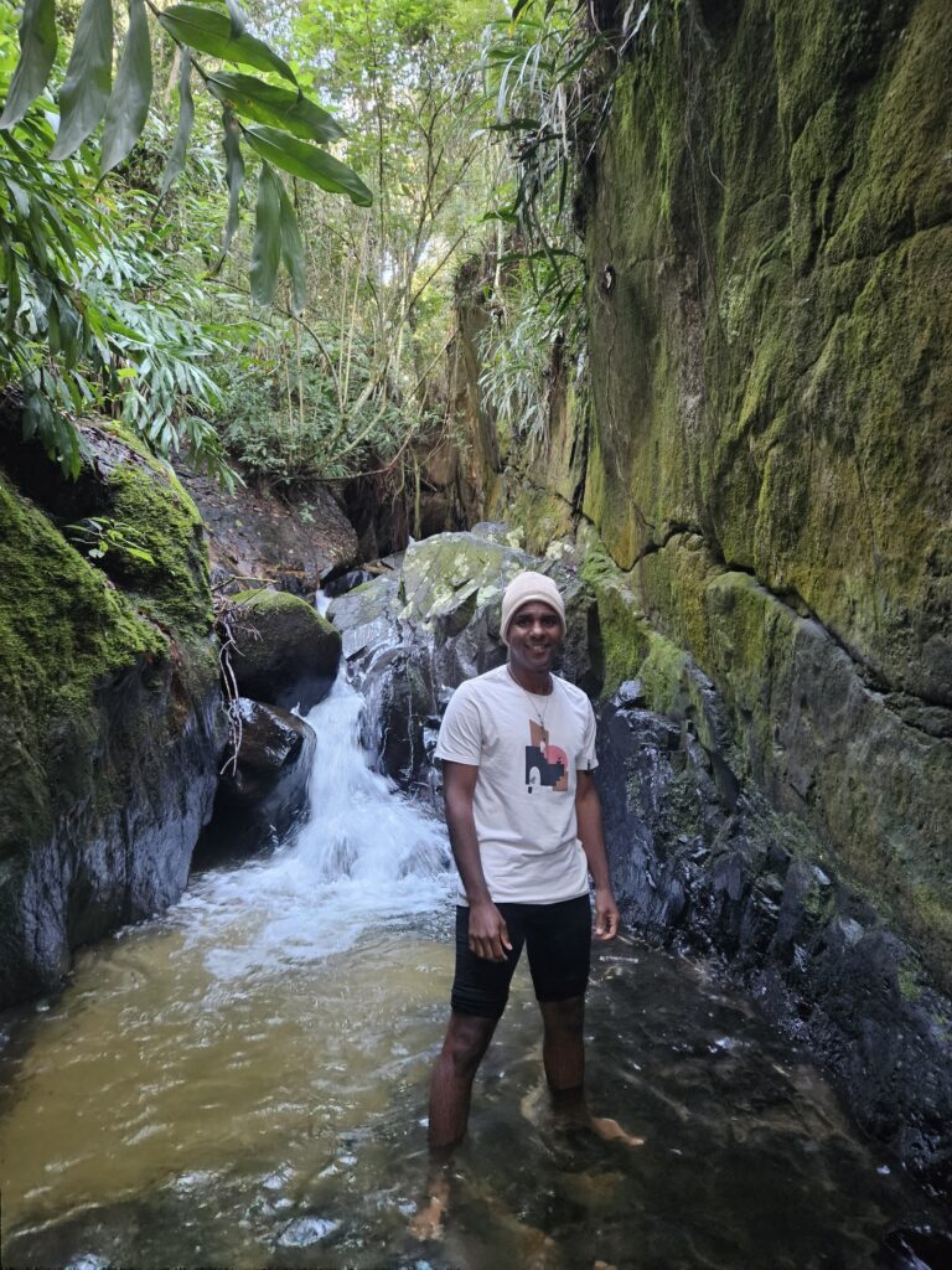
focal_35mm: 23
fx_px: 843
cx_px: 476
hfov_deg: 58.9
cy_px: 635
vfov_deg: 73.9
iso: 640
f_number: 1.8
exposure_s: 1/30
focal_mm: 5.4
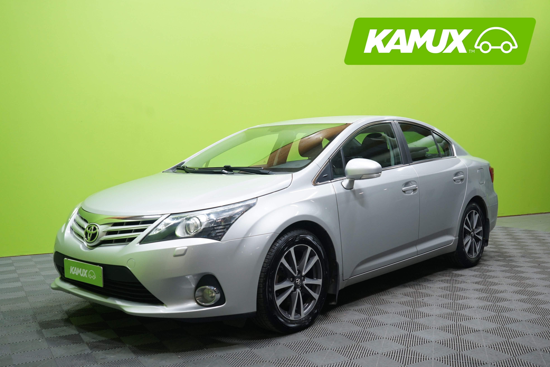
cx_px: 275
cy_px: 184
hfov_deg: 53.1
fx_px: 550
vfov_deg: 36.9
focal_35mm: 36
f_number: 5
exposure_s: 1/25
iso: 800
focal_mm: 36
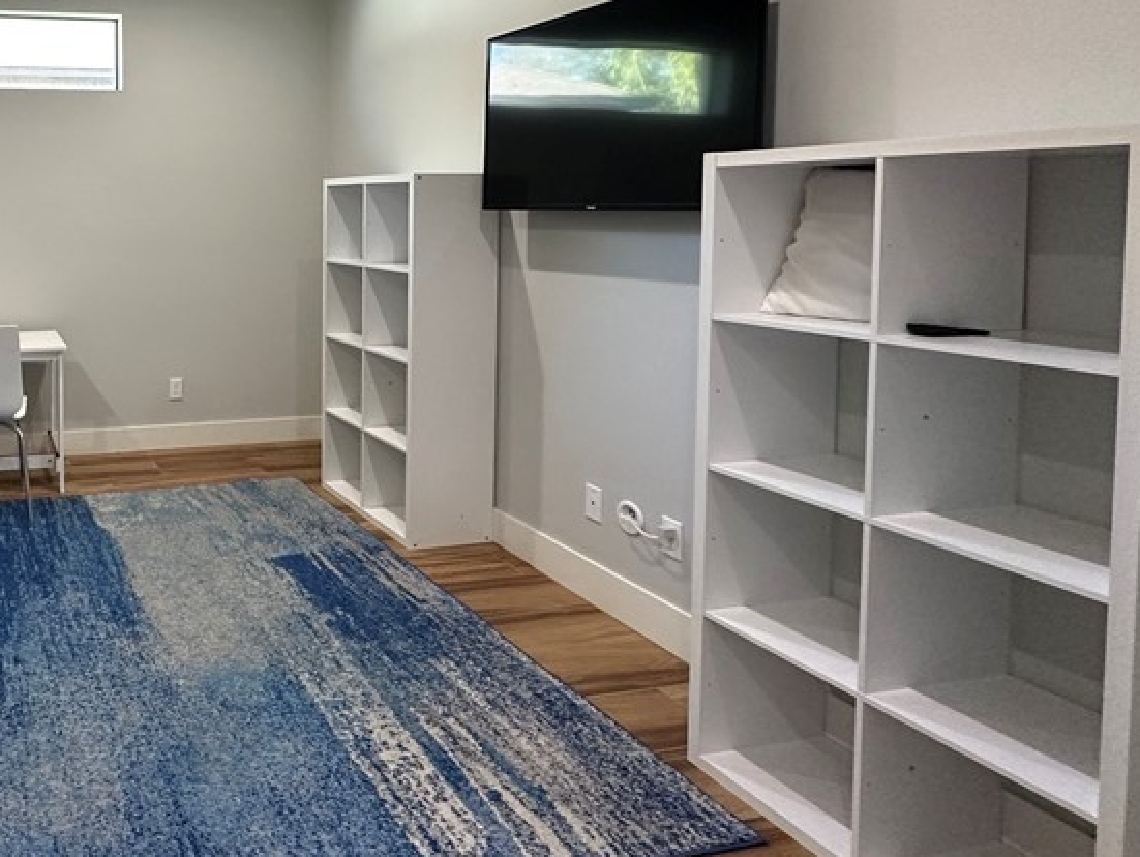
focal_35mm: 26
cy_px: 246
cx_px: 108
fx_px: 857
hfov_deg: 57.5
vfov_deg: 51.5
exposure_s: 1/120
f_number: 2.2
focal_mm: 2.22
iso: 250
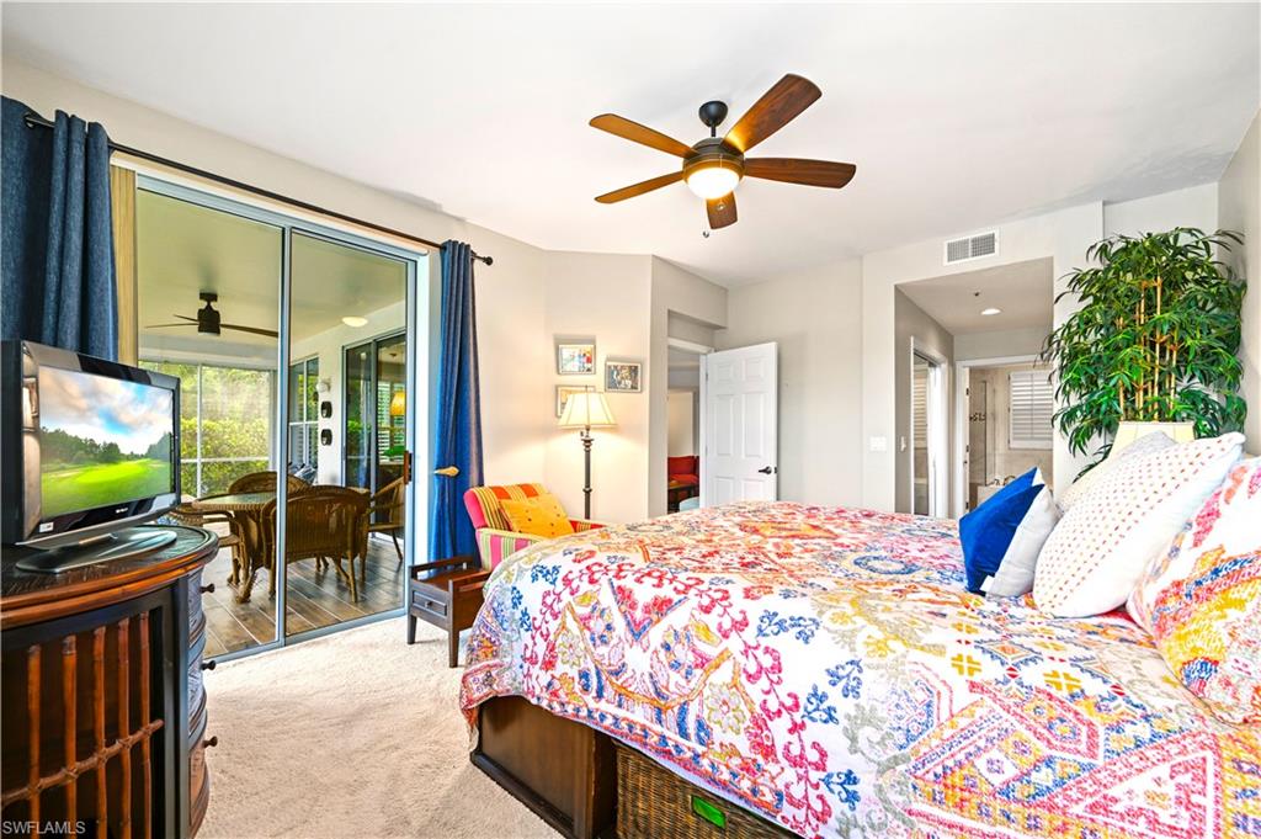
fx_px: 490
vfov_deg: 81.1
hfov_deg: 104.3
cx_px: 630
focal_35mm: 14
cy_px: 420
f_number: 8
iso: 100
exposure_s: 1
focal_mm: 14
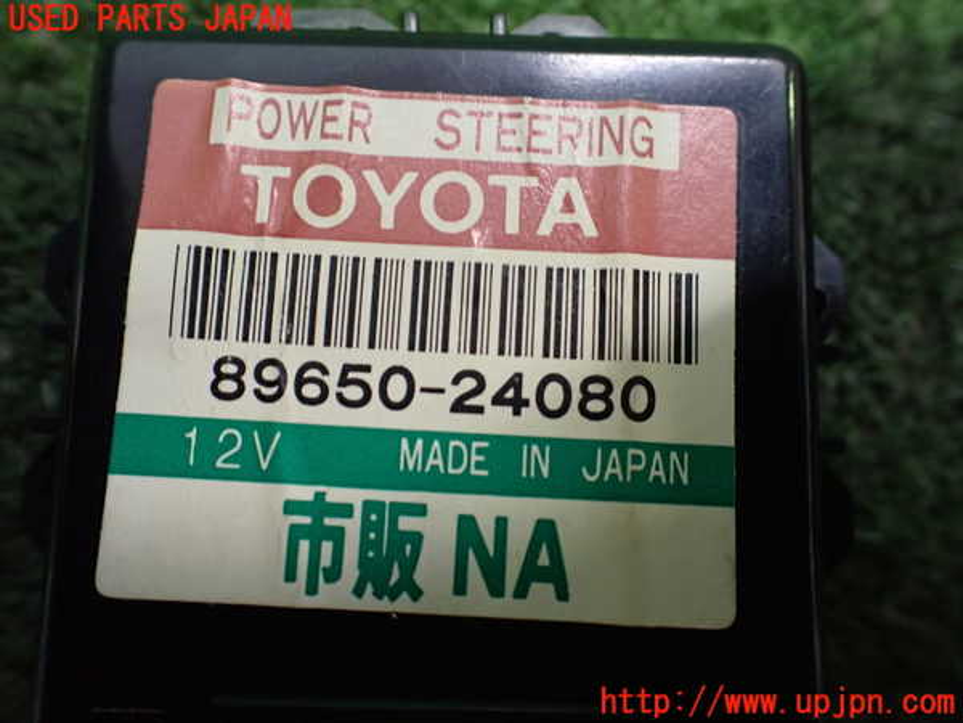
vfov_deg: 46.8
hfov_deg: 60.0
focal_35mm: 30
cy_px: 362
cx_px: 482
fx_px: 835
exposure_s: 1/40
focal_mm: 5.4
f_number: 2.3
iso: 800
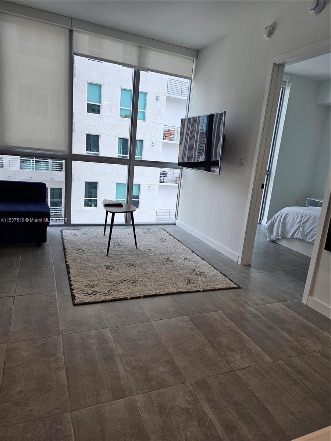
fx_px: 293
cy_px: 220
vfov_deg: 73.9
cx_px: 166
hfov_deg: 58.9
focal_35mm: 23
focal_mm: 6.3
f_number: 1.7
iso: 40
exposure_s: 1/120
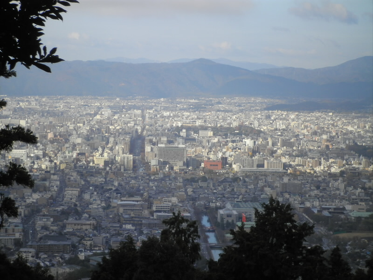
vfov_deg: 13.7
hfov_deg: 18.2
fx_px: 1164
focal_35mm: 108
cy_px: 140
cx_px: 186
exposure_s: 1/250
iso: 64
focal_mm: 19.6
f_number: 5.9
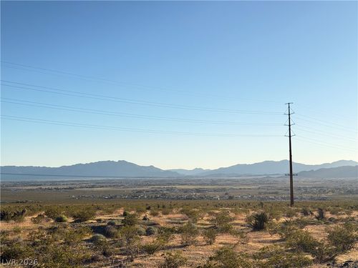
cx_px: 179
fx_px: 496
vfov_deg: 30.3
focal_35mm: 48
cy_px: 134
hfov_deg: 39.7
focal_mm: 6.76
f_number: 1.78
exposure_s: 1/2667
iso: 64
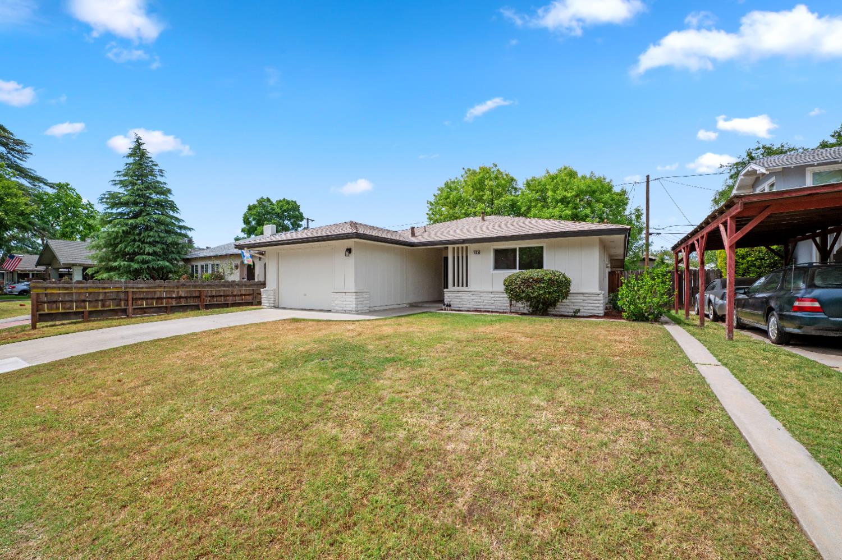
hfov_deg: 104.3
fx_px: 327
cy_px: 280
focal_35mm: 14
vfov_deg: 81.1
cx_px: 421
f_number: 9
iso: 250
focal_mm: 14
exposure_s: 1/1000
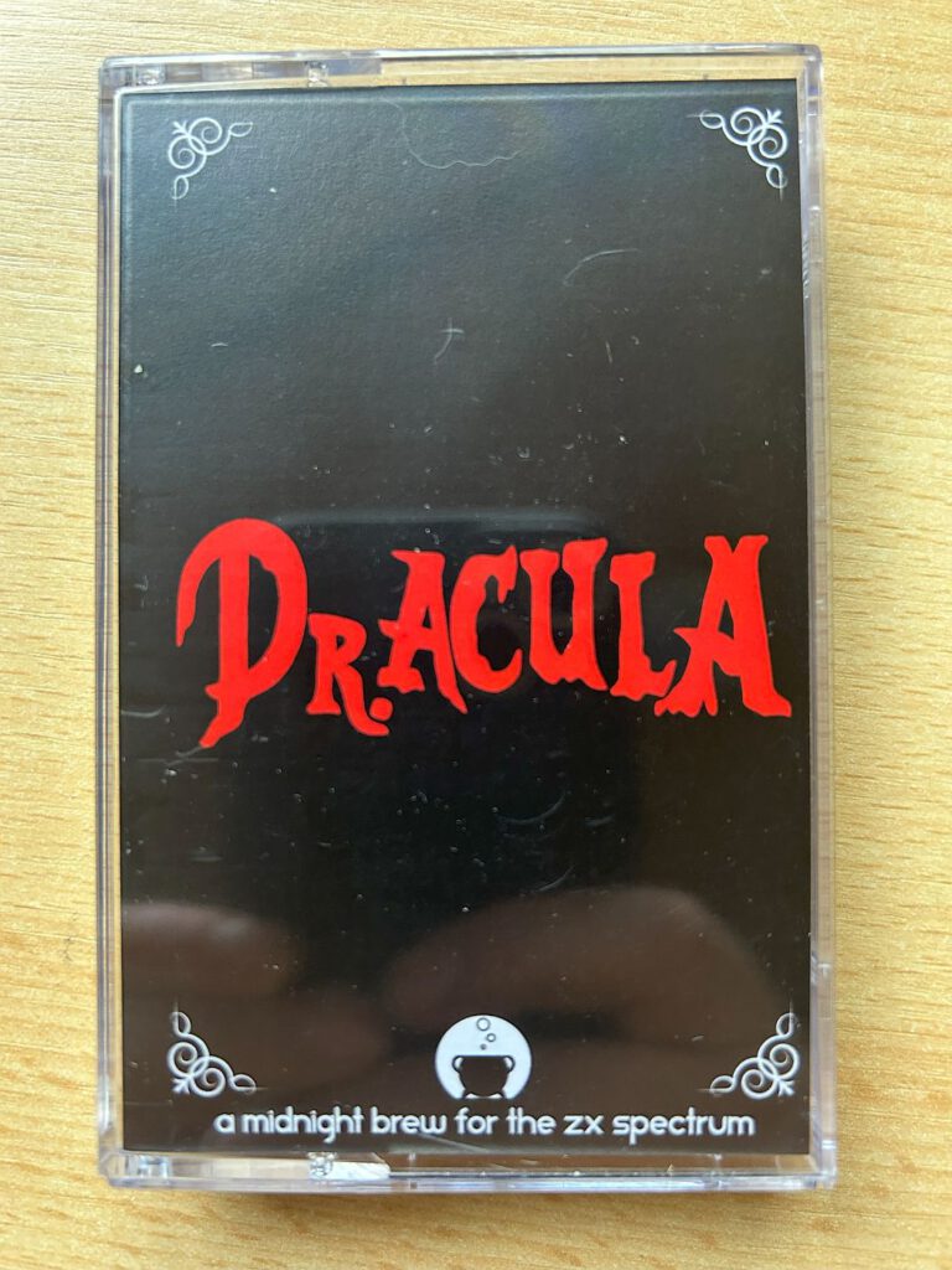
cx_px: 476
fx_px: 953
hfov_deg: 53.1
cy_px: 635
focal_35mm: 26
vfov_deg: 67.3
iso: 200
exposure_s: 1/50
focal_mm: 5.7
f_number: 1.5
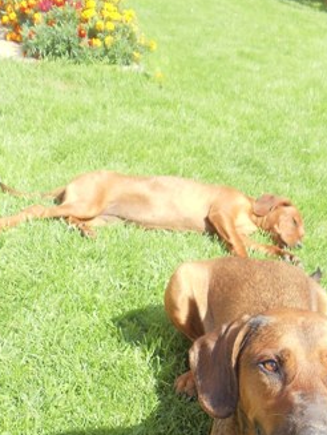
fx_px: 1081
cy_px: 396
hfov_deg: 17.1
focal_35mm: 86
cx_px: 235
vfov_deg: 22.2
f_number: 3.5
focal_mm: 6
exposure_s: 1/250
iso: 80
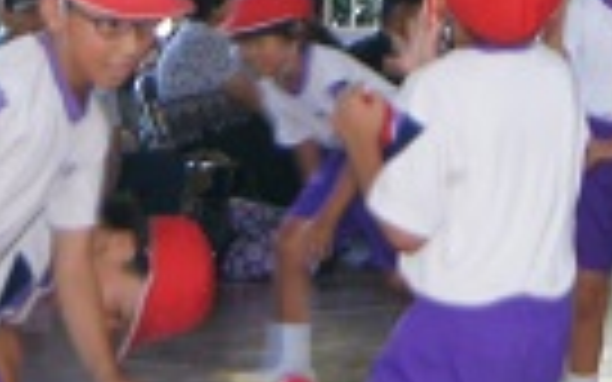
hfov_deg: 10.9
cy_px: -436
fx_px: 3202
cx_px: 549
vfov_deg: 6.6
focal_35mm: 192
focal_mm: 24
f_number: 4
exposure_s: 1/60
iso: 100
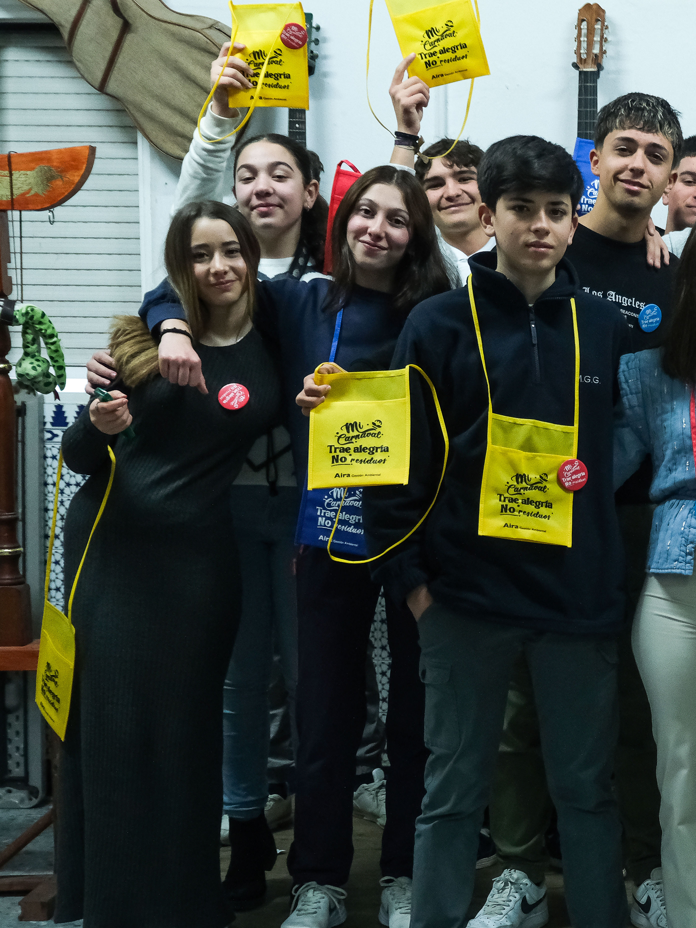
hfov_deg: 20.8
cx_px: 836
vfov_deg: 29.3
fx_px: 1769
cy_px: 570
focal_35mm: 66
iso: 1600
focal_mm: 22.3
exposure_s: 1/125
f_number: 3.2
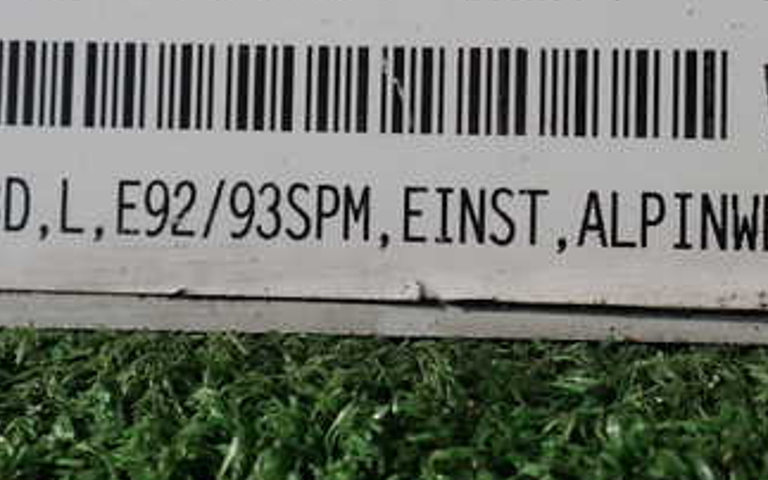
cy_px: 97
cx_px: 483
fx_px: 1235
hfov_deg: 34.4
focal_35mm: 59
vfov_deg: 21.7
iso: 100
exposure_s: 1/250
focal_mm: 5.4
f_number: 9
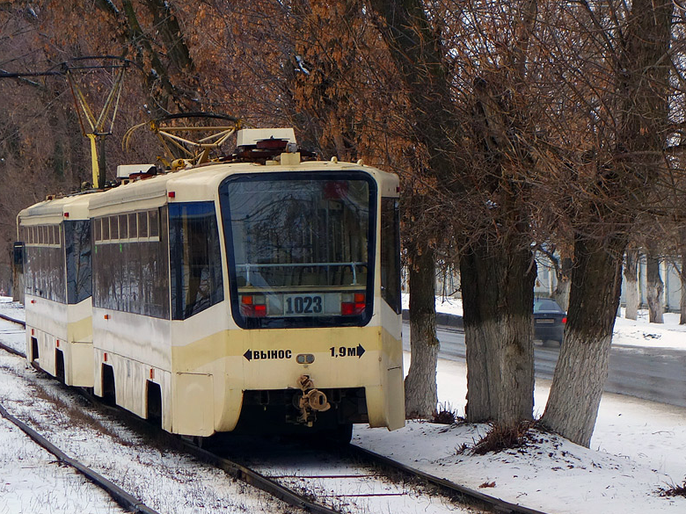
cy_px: 194
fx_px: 2933
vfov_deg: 10.0
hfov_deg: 13.3
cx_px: 256
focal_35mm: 148
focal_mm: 37.1
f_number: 4.9
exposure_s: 1/500
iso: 250
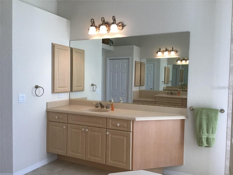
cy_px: 88
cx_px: 116
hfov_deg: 58.4
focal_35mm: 31
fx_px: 209
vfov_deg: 45.4
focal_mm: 3.3
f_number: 2.4
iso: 25
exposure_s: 1/40
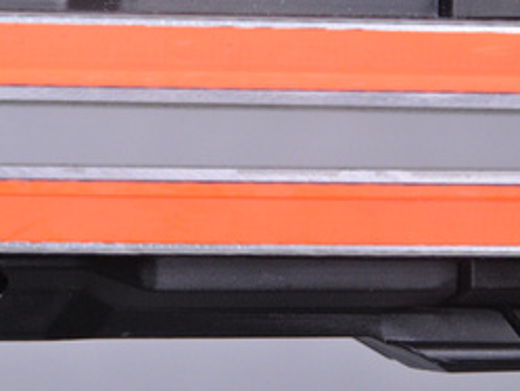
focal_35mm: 273
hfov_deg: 7.3
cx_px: 169
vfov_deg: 5.5
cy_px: 129
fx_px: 4101
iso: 3200
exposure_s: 1/125
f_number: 9.5
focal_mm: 105
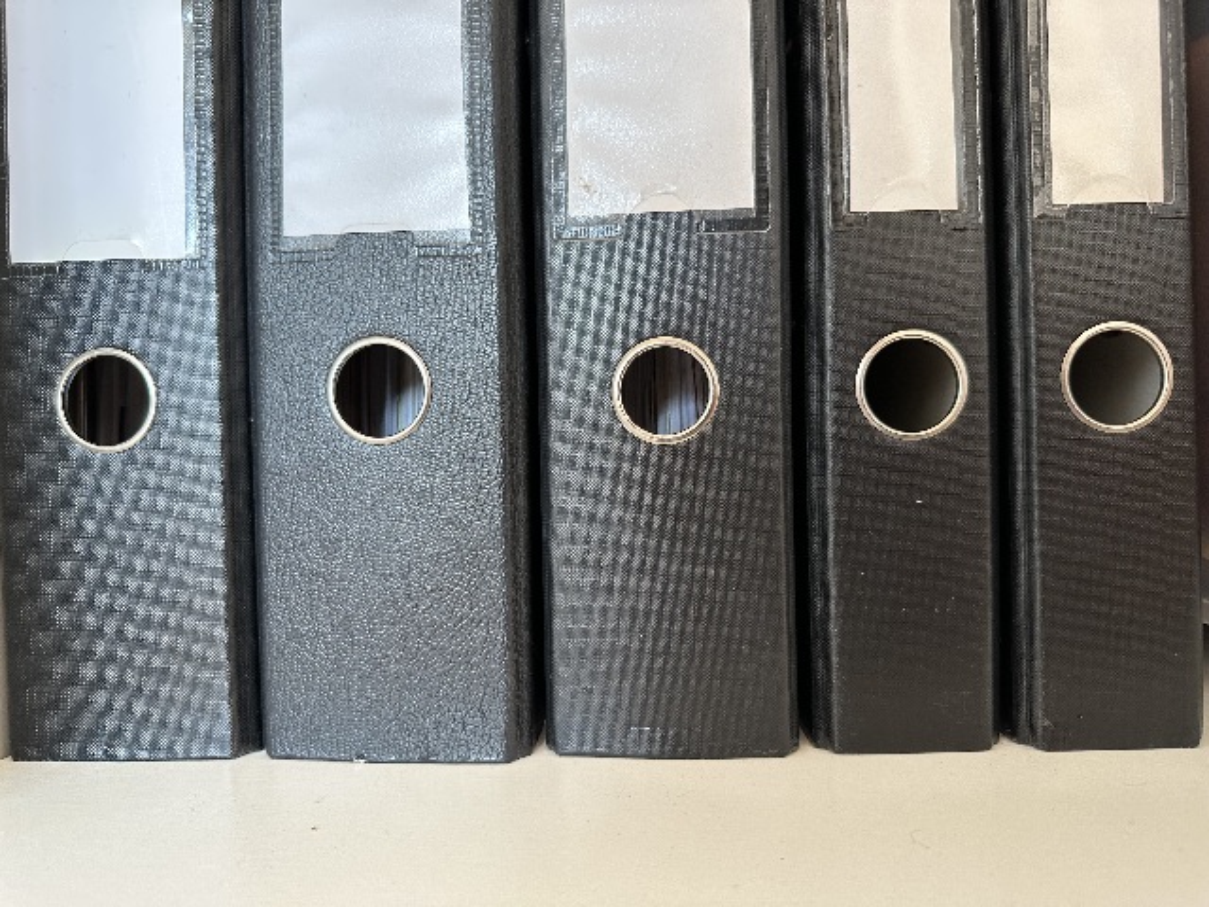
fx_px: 838
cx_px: 604
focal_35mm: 24
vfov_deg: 56.8
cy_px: 454
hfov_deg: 71.6
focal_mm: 6.86
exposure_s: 1/121
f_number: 1.78
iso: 200
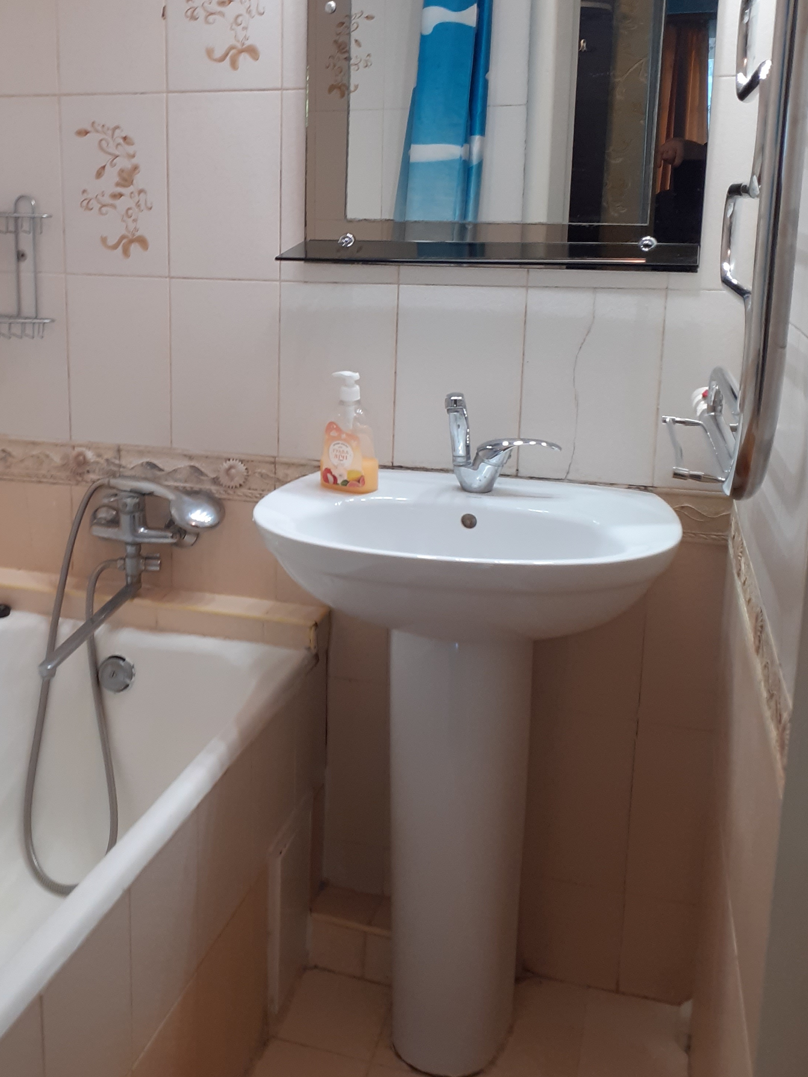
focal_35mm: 38
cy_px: 429
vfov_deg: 48.7
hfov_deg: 37.2
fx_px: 1183
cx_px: 250
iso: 64
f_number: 1.9
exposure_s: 1/50
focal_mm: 3.6
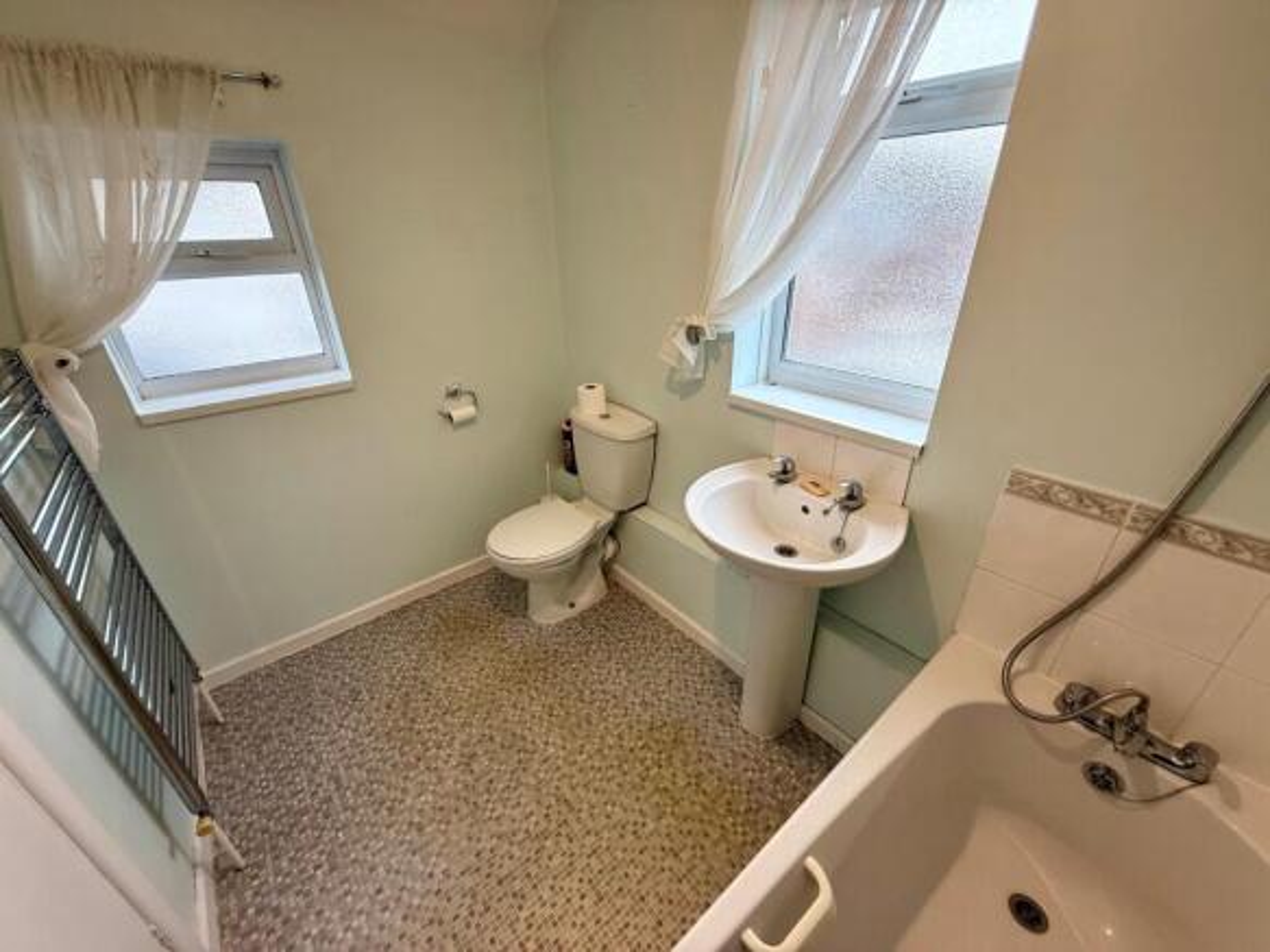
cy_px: 476
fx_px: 514
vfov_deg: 85.7
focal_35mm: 14
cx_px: 635
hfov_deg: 102.1
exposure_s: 1/100
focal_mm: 2.22
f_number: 2.2
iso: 125
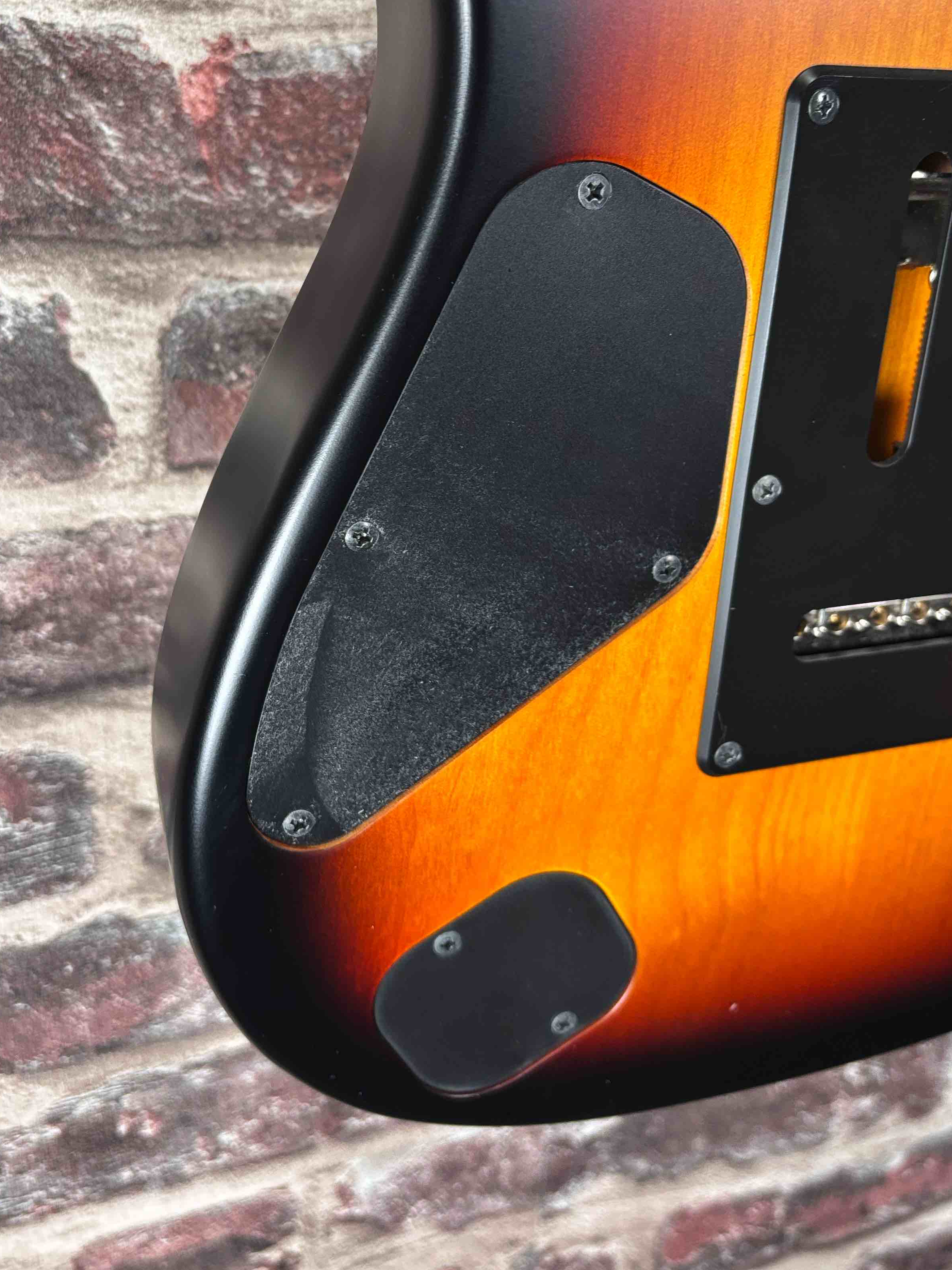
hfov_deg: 42.9
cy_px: 485
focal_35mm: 33
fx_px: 1210
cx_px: 485
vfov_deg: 54.8
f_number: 1.6
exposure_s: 1/77
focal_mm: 5.96
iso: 125
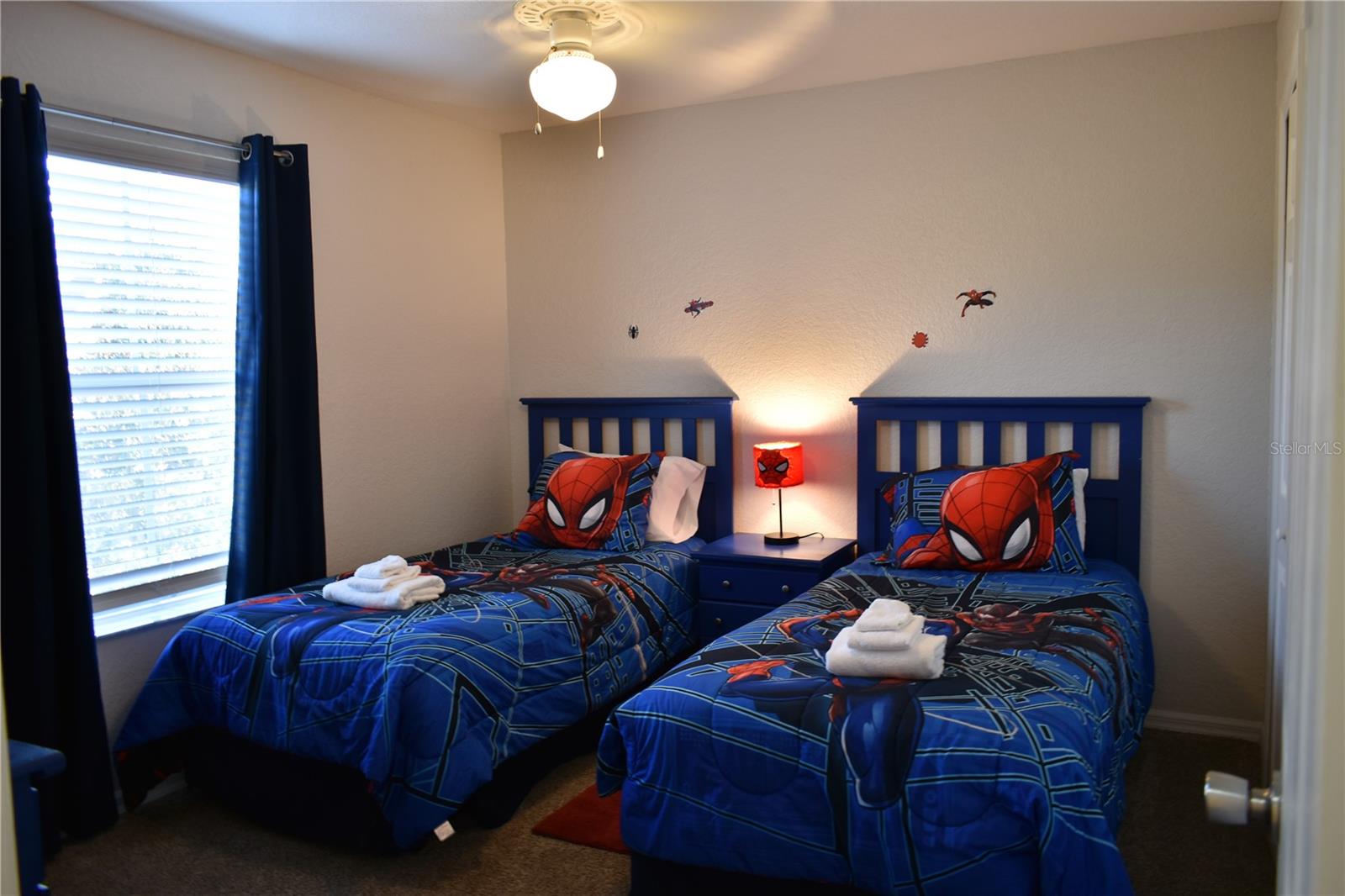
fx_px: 1008
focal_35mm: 27
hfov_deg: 67.4
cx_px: 672
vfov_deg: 47.9
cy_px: 448
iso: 100
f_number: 3.5
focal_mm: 18
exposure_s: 1/10
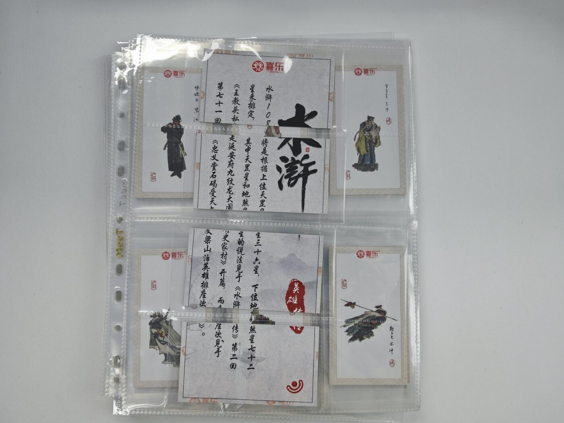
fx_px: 570
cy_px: 212
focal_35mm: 35
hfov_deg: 52.6
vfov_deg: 40.7
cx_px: 282
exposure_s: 1/100
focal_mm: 8.72
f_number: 2.8
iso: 125
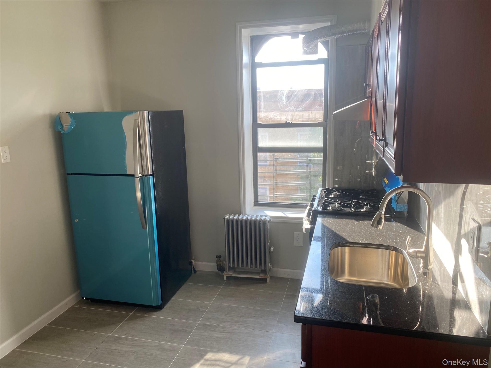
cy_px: 184
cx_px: 246
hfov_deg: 67.3
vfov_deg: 53.1
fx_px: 369
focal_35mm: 26
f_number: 1.8
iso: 50
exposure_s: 1/121
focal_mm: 4.25
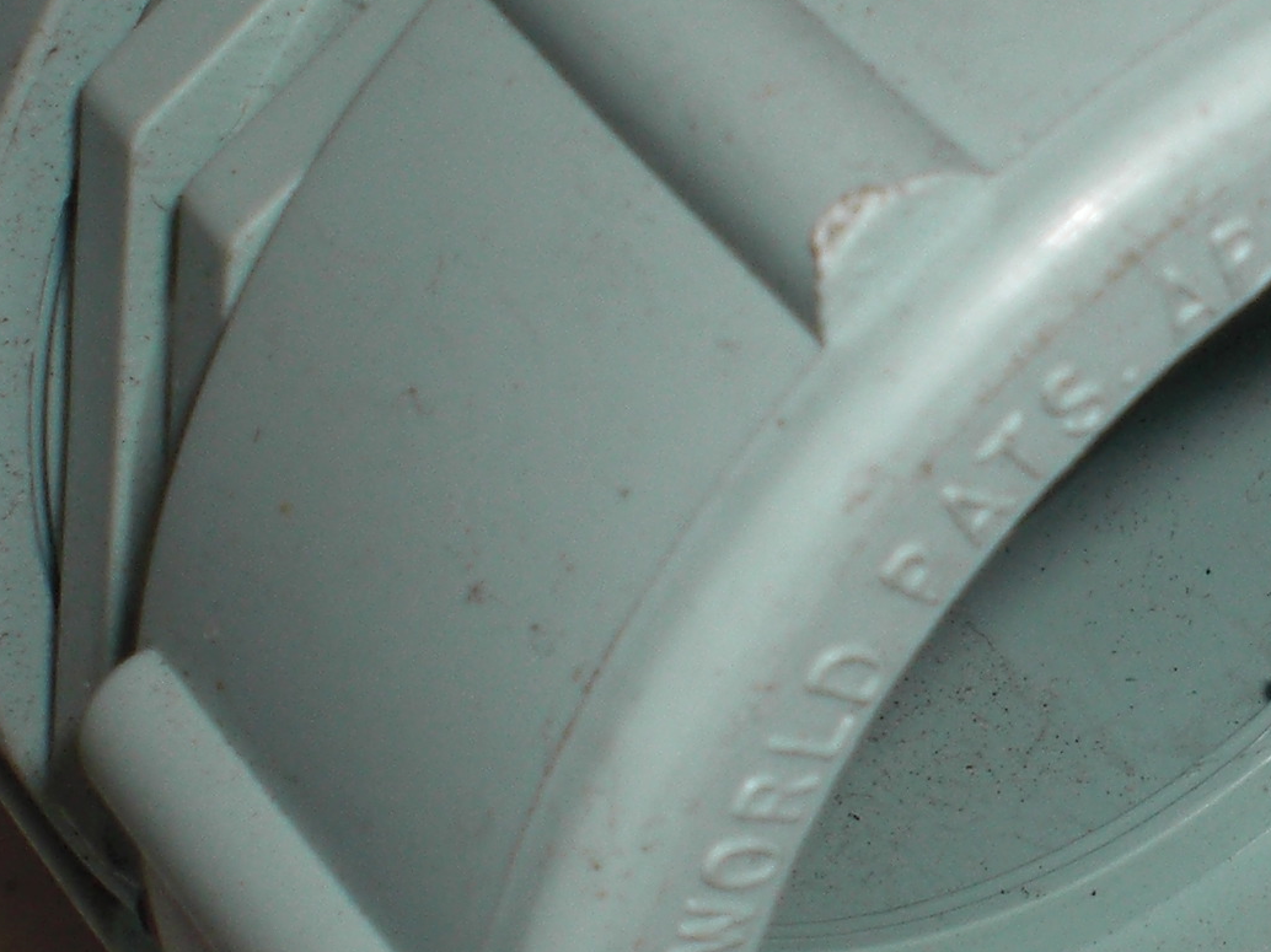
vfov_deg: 12.2
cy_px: 925
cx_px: 1755
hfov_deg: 15.5
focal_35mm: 120
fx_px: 4405
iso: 64
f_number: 5.6
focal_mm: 6.3
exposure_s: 1/60
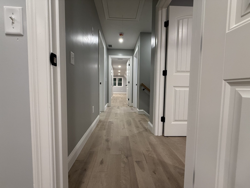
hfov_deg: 102.1
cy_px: 94
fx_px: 101
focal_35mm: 14
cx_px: 125
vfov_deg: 85.7
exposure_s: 1/60
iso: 200
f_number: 2.2
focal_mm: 2.22
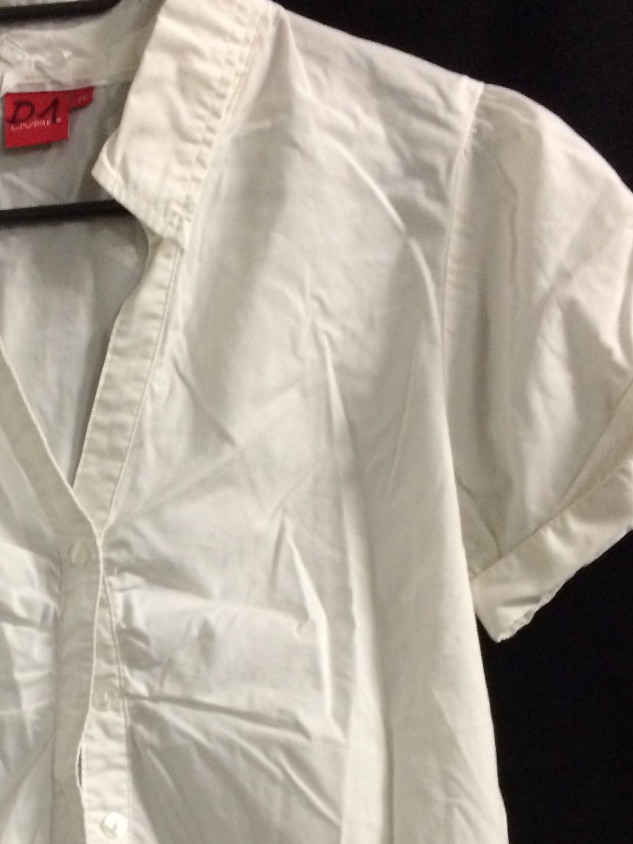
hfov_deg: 24.1
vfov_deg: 31.9
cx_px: 50
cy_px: 668
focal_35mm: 59
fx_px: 1439
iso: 320
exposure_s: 1/33
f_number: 2.2
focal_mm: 4.15
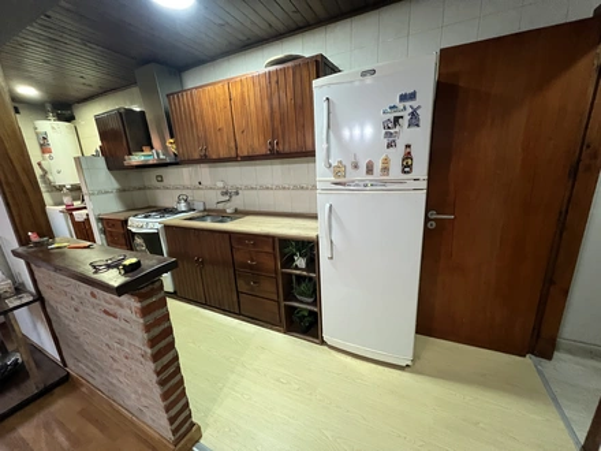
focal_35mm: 13
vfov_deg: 89.9
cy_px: 226
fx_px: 226
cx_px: 300
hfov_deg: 106.2
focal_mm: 1.57
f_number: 1.8
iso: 640
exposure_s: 1/50
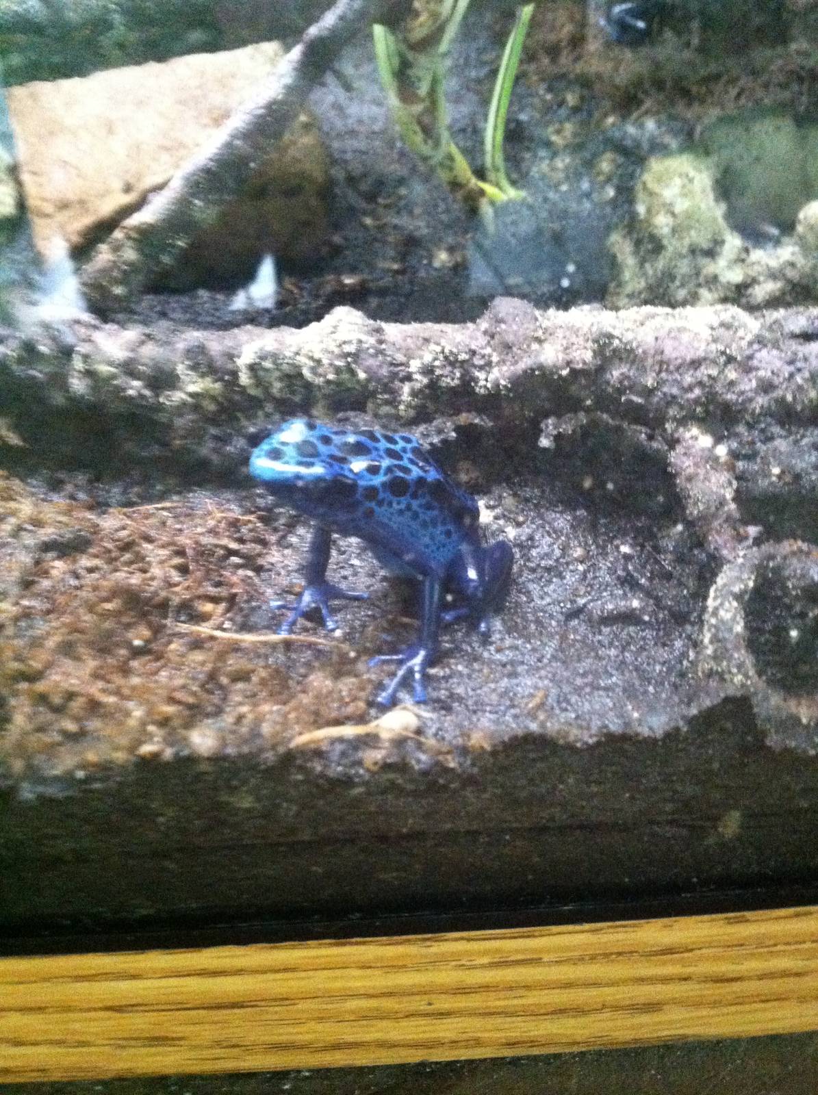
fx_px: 1106
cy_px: 548
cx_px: 409
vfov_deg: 52.7
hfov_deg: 40.6
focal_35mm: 35
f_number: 2.8
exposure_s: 1/15
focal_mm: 3.85
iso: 1000
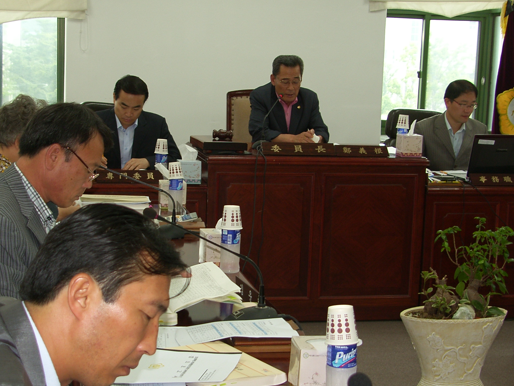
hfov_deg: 27.0
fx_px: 1069
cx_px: 201
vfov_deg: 20.4
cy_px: 224
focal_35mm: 72
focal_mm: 11.5
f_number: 2.5
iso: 50
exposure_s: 1/50
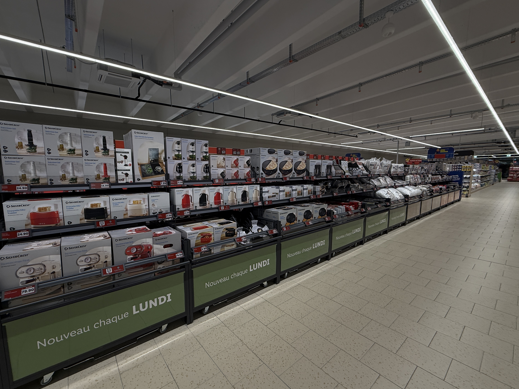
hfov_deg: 98.1
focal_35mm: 15
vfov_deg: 81.7
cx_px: 246
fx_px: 225
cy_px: 199
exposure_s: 1/99
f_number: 2.2
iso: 80
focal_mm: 2.22
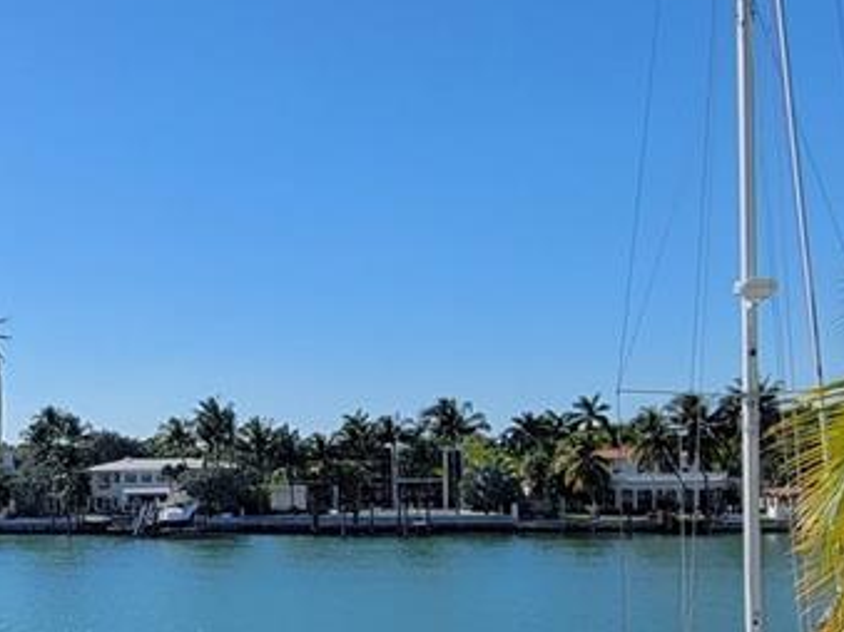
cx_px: -40
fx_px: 1121
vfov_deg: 30.8
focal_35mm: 46
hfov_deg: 36.2
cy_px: 495
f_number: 2.2
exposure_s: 1/2169
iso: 50
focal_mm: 2.2
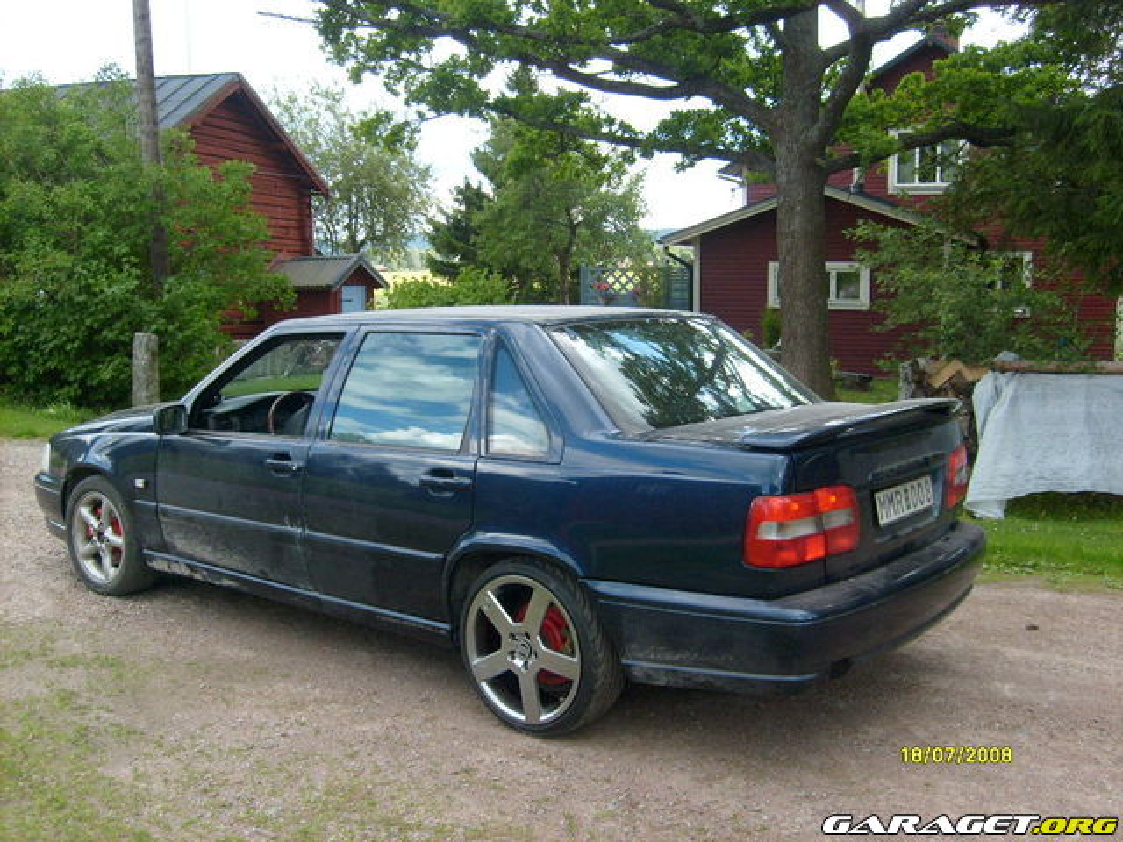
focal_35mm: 35
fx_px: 1135
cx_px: 562
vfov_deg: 40.7
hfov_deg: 52.6
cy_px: 421
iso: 80
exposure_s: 1/350
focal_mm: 5.8
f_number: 2.8
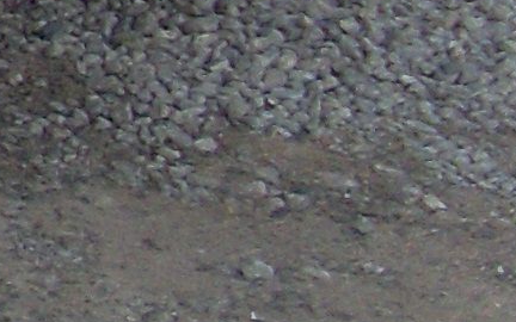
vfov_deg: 4.2
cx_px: -1310
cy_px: -676
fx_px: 4275
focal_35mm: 304
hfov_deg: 6.1
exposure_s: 1/125
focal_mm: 6.3
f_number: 3
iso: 80
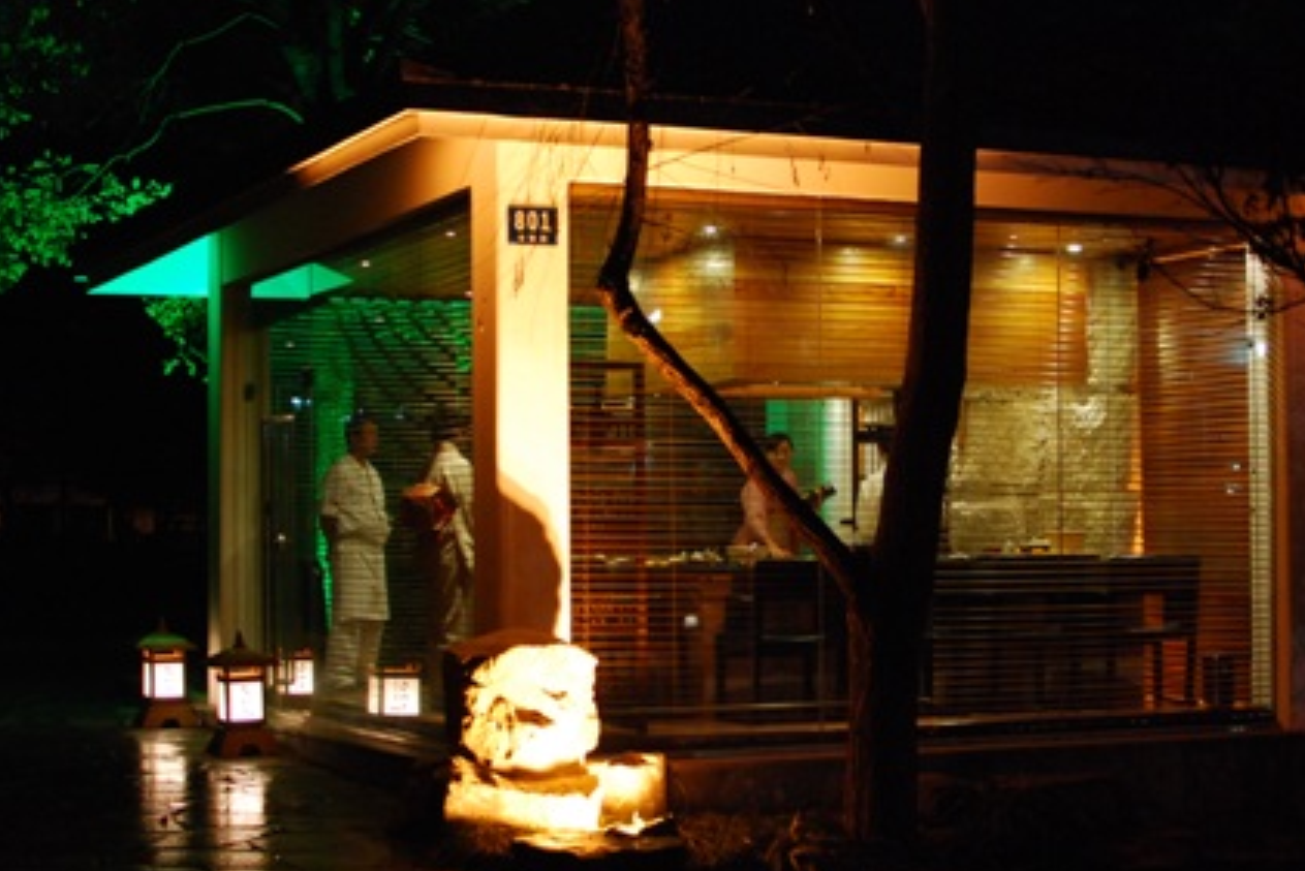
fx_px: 2489
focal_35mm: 69
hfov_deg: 29.3
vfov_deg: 19.8
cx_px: 794
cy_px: 470
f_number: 2.2
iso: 1000
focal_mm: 35
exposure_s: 1/50
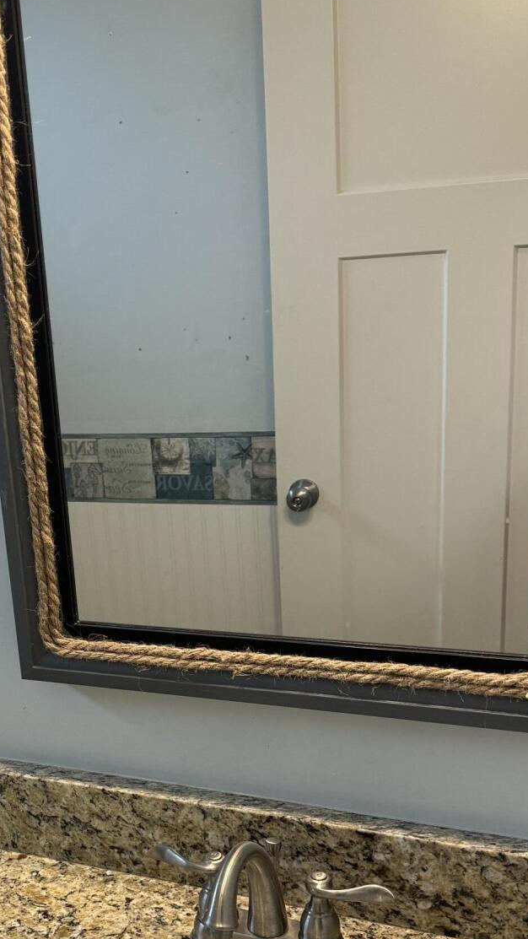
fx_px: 1170
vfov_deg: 43.0
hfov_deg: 24.7
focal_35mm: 47
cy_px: 642
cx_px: 52
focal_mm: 6.86
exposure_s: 1/120
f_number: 1.78
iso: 200
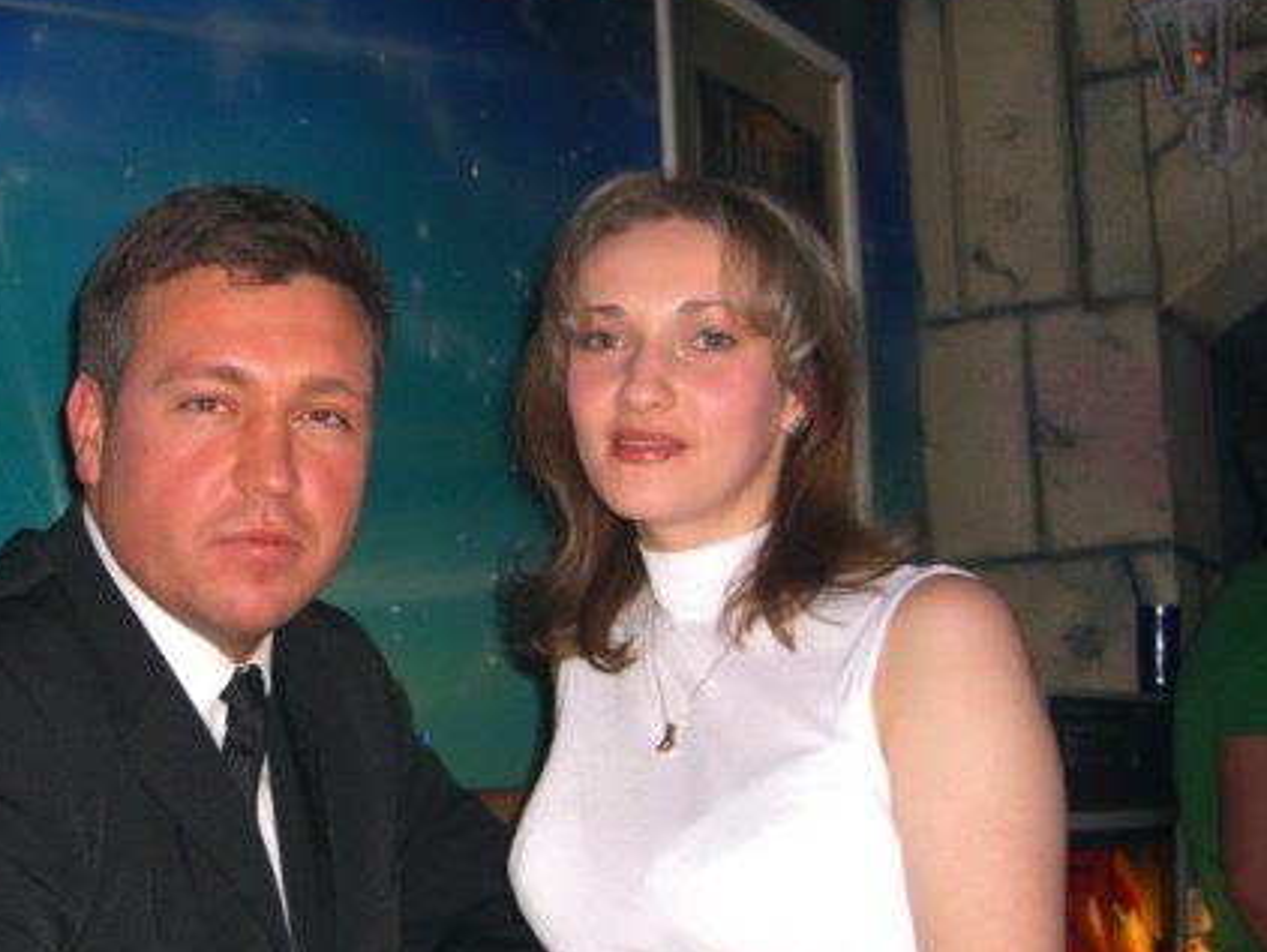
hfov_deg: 35.0
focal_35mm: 54
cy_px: 583
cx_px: 372
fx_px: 1978
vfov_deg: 27.0
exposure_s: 1/60
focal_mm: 7.9
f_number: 2.8
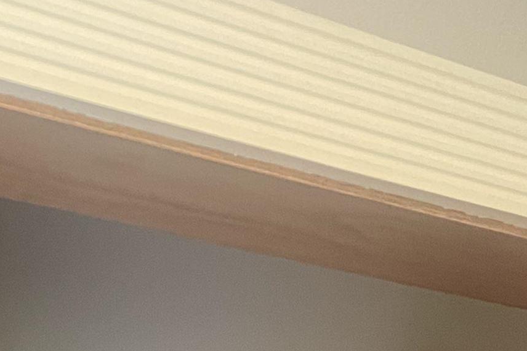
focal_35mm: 97
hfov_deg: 19.8
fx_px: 1420
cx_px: -99
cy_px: 665
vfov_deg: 12.6
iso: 500
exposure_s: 1/57
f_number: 1.6
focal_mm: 4.2
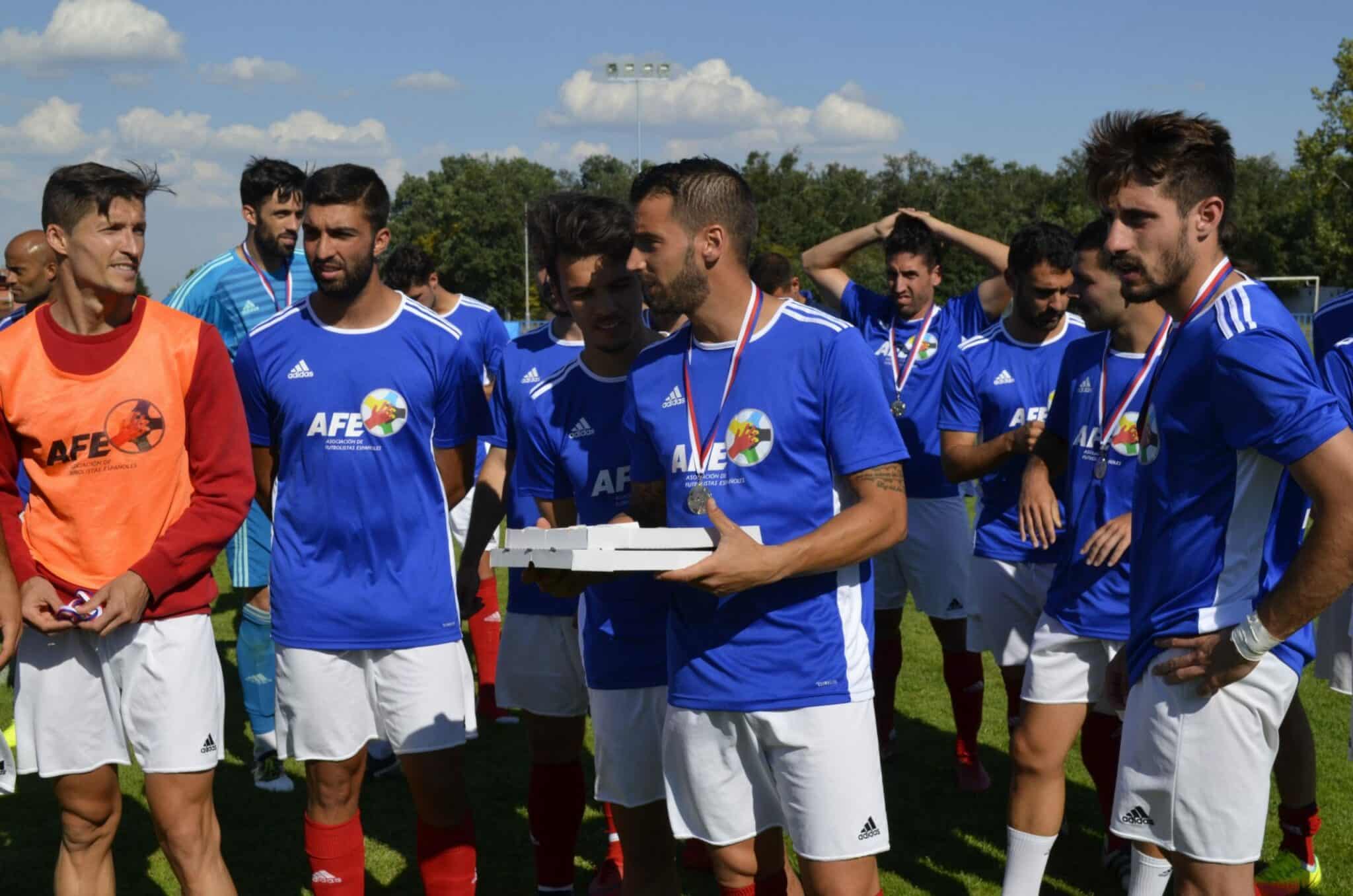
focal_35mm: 48
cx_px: 676
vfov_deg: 27.9
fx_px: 1800
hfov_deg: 41.2
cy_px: 448
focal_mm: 32
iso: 100
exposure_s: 1/320
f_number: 9
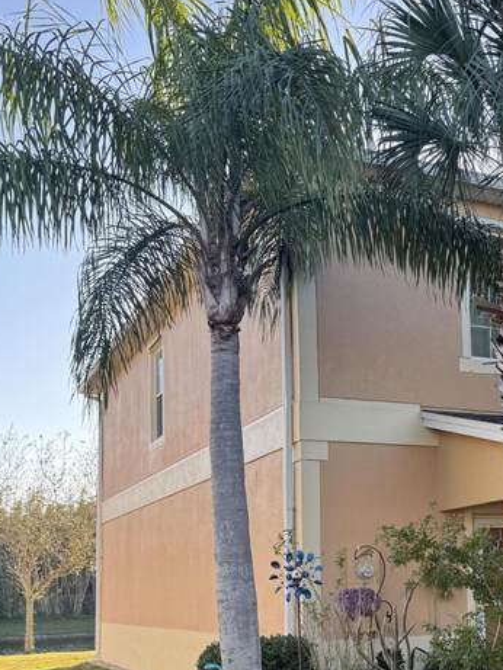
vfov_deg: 37.3
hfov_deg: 28.0
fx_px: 968
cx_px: 455
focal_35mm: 50
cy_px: 496
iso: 100
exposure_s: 1/715
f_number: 1.78
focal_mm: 6.76
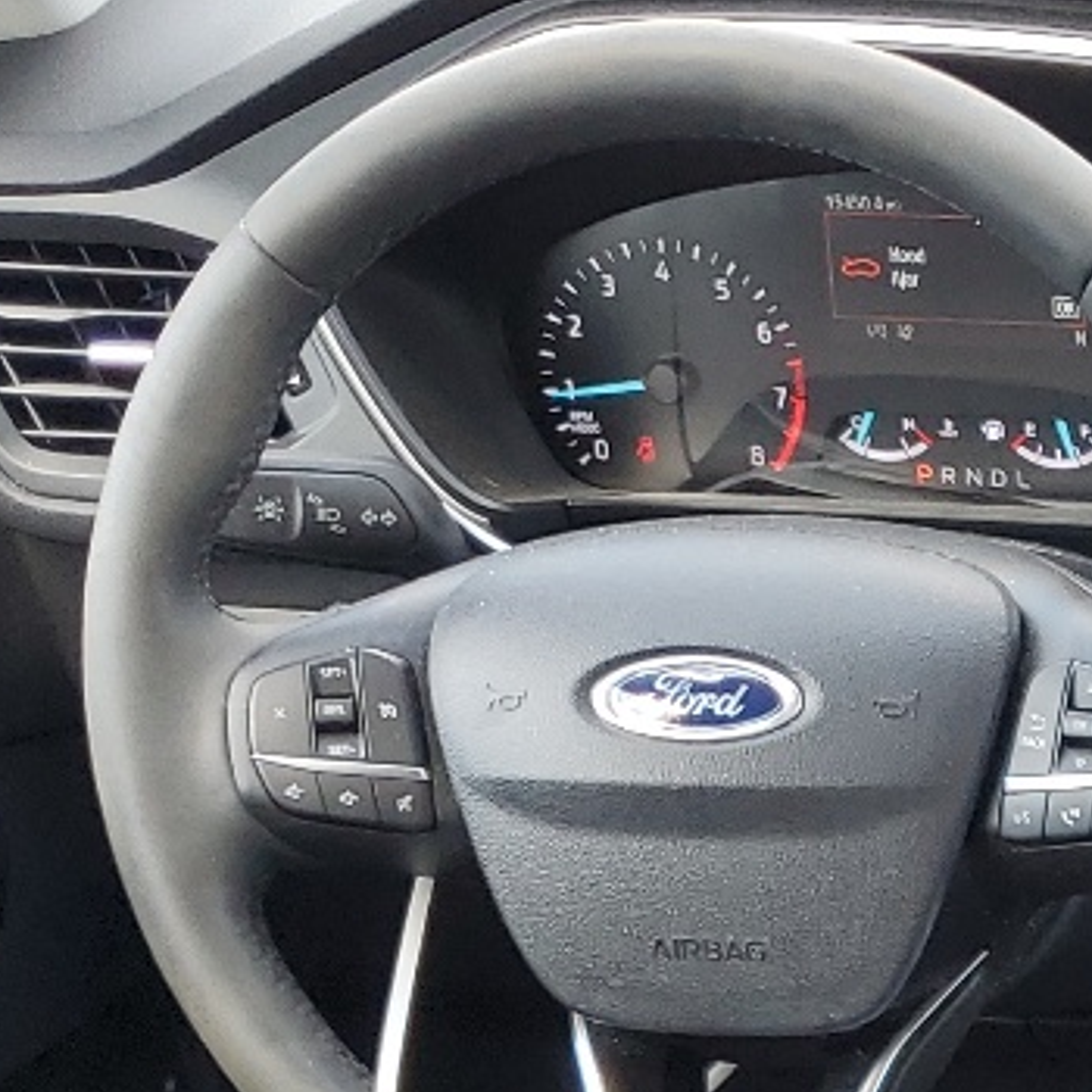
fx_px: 3747
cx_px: 1800
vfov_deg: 15.2
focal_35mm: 105
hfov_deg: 15.0
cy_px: 1685
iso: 50
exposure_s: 1/122
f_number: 1.5
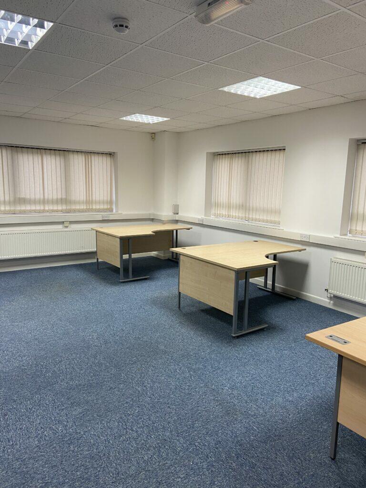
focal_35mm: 26
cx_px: 183
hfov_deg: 53.1
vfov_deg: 67.3
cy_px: 244
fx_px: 367
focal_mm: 4.25
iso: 80
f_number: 1.8
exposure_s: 1/50
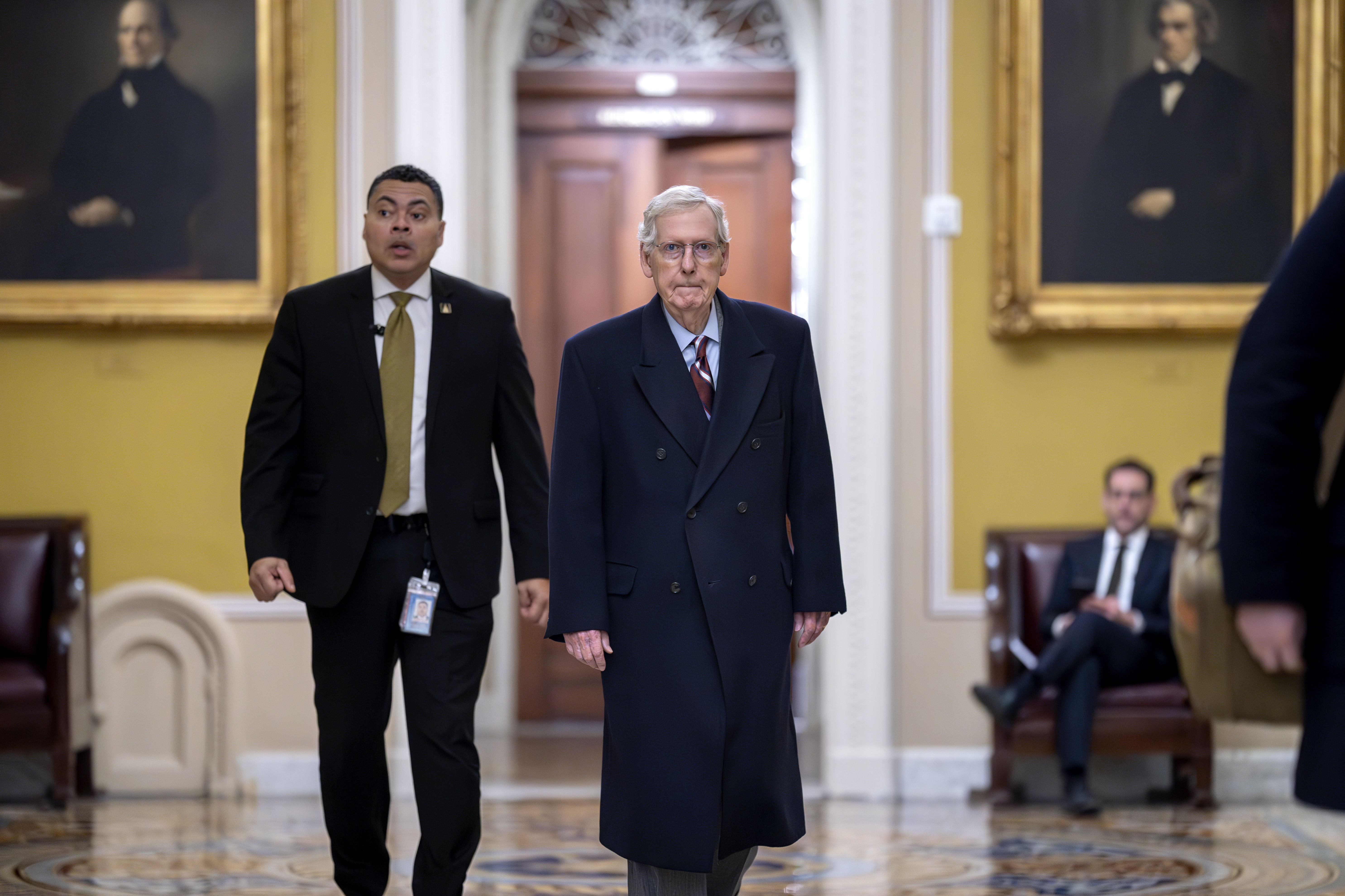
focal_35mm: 135
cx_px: 672
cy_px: 448
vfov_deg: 10.2
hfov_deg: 15.2
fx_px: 5043
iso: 10000
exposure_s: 1/400
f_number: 1.8
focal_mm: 135
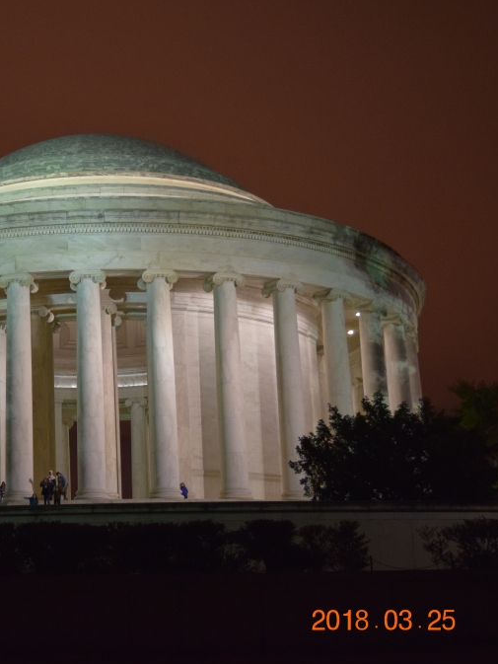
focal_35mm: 57
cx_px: 46
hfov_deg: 24.9
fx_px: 1093
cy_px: 334
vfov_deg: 33.8
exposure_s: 1/25
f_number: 4
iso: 1600
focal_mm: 26
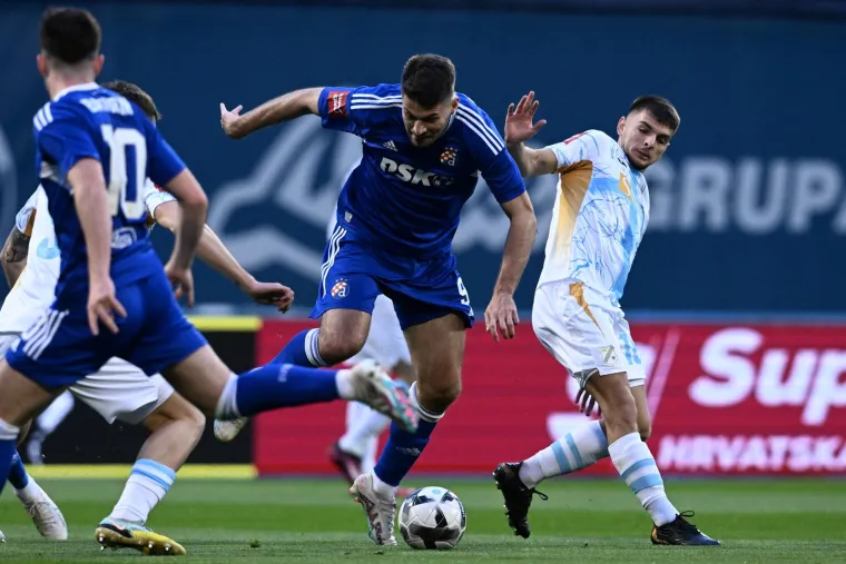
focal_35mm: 400
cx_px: 423
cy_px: 282
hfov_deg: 5.2
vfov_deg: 3.4
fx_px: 9401
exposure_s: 1/1600
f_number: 4
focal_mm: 400
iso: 4000
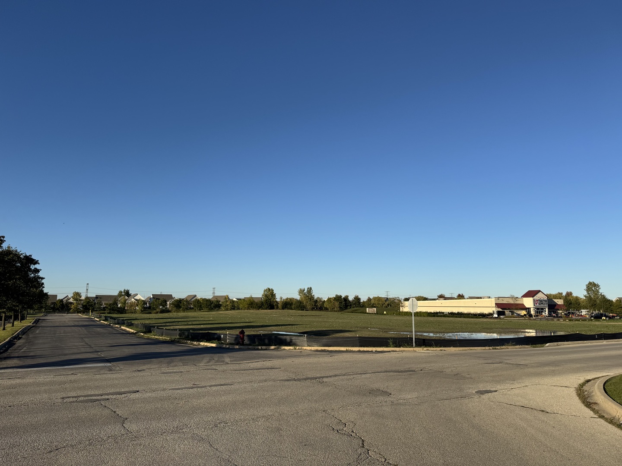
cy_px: 233
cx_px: 311
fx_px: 431
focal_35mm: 24
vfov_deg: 56.8
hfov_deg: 71.6
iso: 80
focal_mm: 6.76
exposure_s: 1/5348
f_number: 1.78
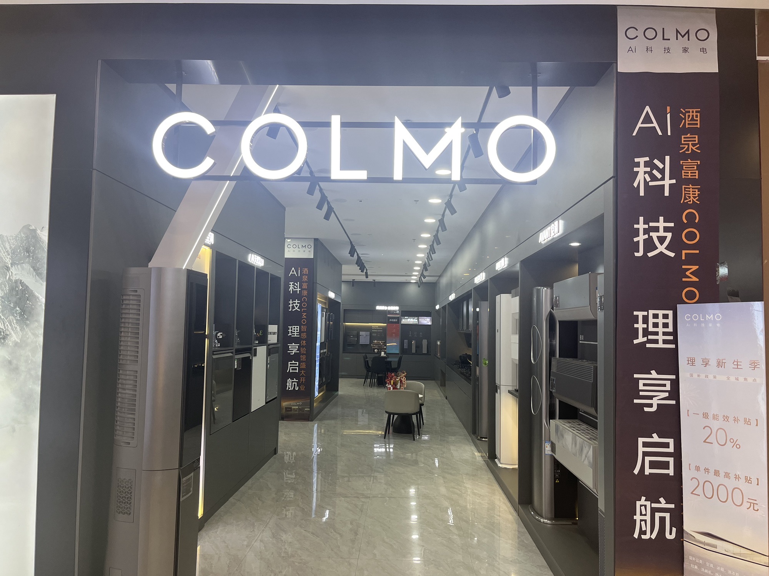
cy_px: 288
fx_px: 578
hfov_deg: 67.3
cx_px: 384
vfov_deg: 53.1
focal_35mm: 26
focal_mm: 5.1
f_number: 1.6
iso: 80
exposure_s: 1/100
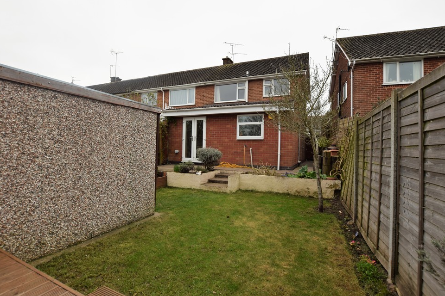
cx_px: 228
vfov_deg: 73.7
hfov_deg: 96.7
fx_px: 198
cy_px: 144
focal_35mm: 16
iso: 100
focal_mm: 10
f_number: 6.3
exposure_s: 1/160
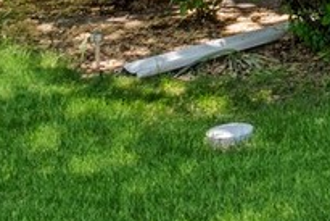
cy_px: -305
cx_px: 798
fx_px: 1376
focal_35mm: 150
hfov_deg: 11.3
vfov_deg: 8.4
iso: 400
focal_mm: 19
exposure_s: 1/60
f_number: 8
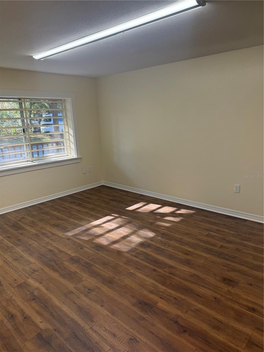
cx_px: 132
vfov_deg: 71.6
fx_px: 244
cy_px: 176
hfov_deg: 56.8
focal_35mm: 24
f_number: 1.78
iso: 100
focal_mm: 6.76
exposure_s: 1/240
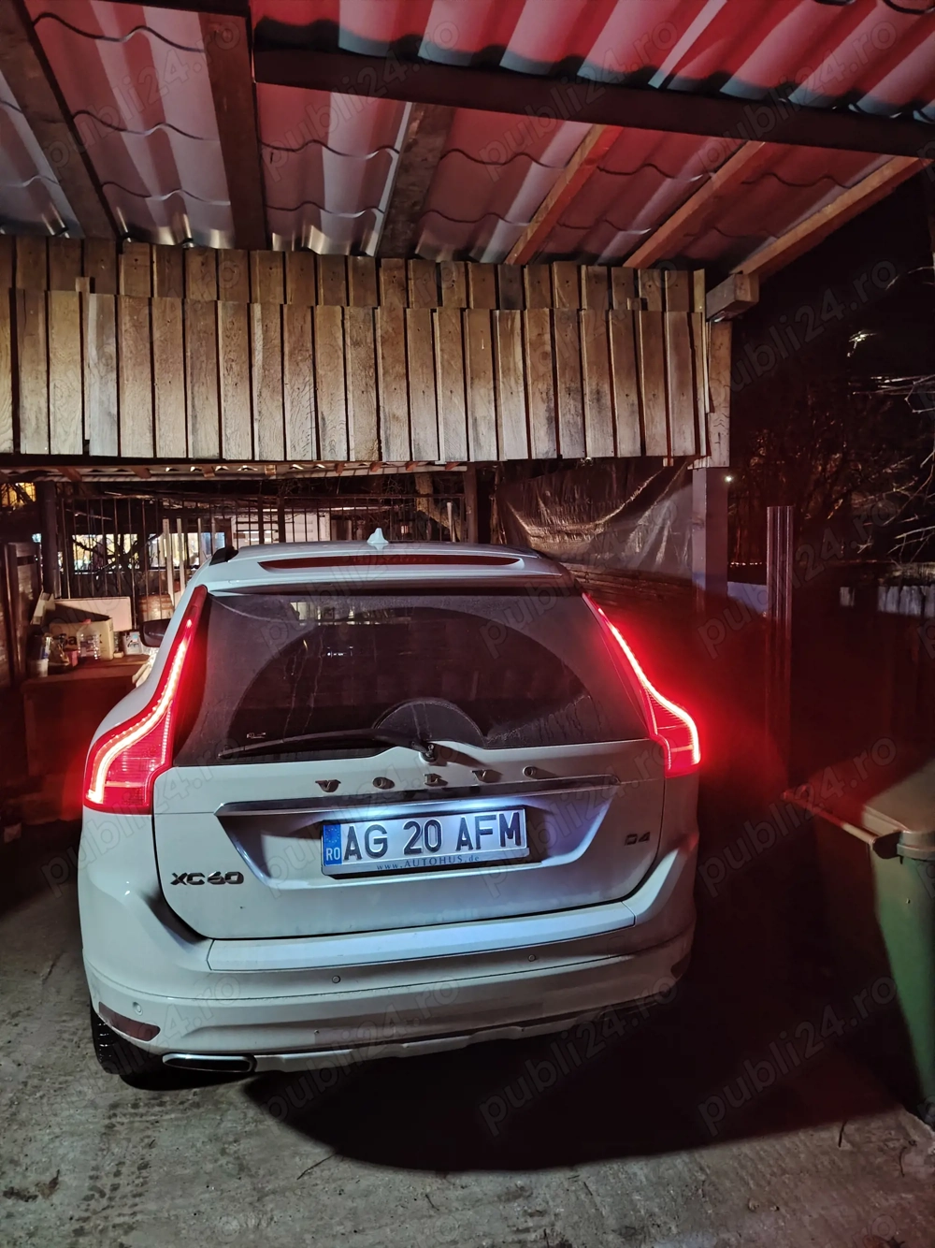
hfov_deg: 56.8
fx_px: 865
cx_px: 468
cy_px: 624
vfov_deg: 71.6
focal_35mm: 24
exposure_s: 1/16.7
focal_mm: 5.25
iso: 9920
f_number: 1.75
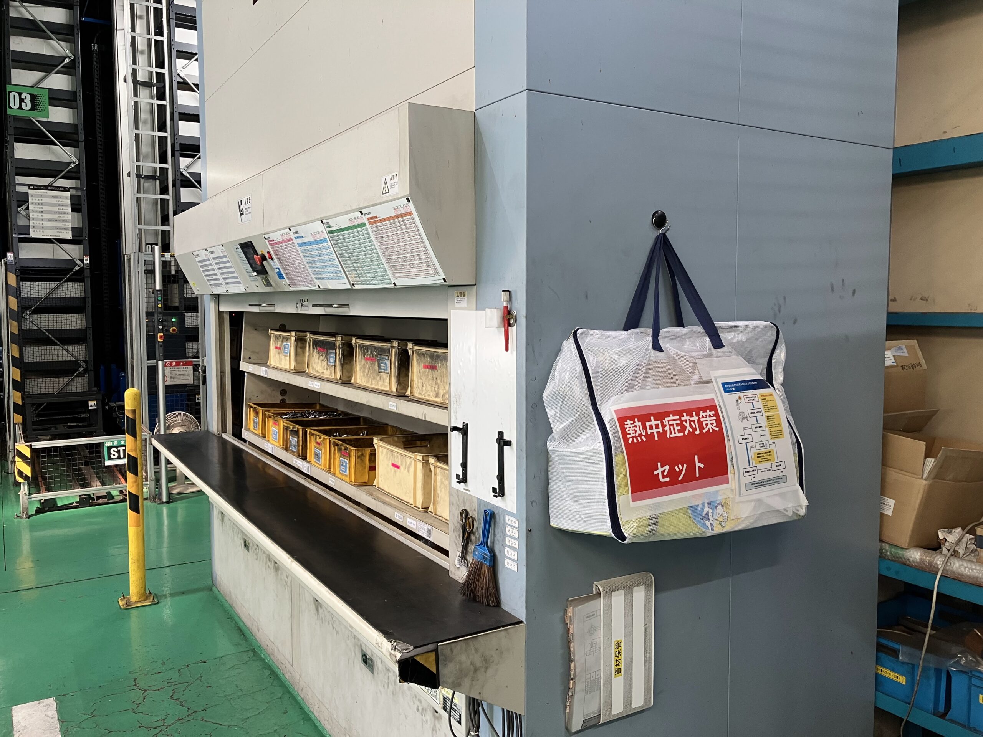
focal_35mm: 28
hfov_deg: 63.4
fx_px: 795
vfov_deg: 49.7
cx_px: 492
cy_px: 368
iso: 64
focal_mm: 3.99
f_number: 1.8
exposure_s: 1/60
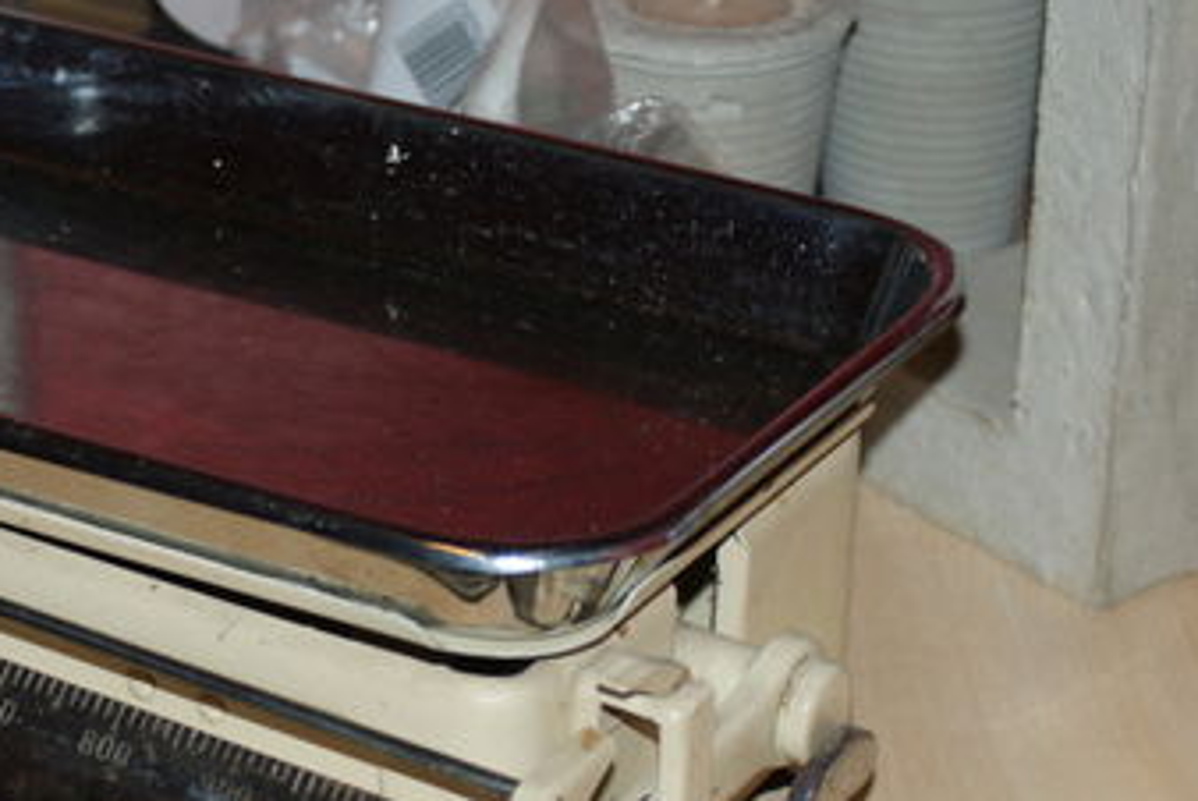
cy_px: 496
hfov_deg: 14.3
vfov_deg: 9.7
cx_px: 184
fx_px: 4729
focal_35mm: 142
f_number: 5.6
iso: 400
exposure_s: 1/80
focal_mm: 50
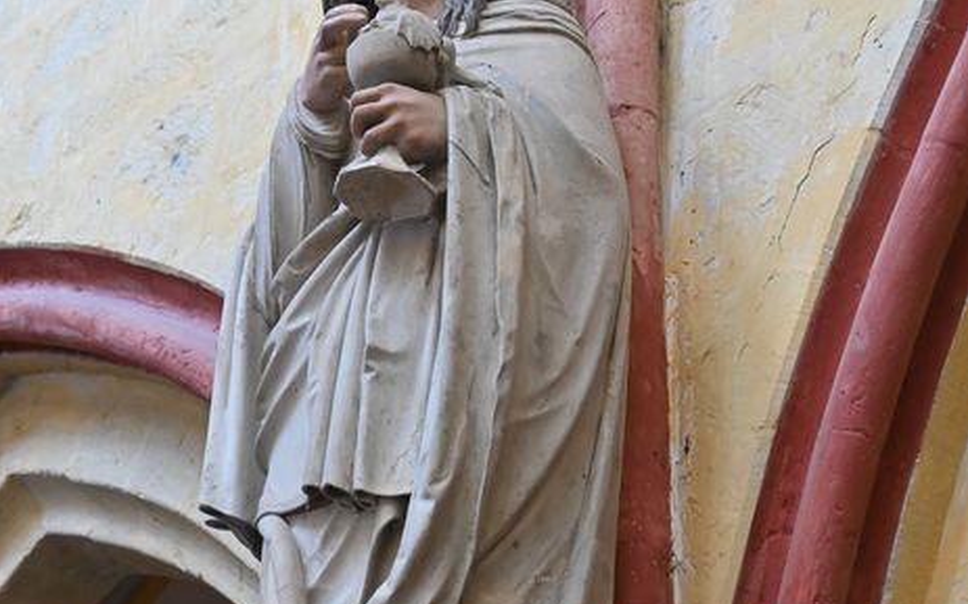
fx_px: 3982
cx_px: 483
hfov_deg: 13.9
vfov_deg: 8.7
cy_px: 395
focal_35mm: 151
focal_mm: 98
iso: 1800
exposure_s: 1/100
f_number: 6.3
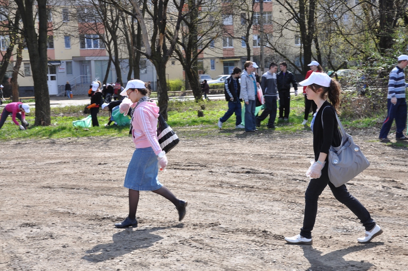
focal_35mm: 63
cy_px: 136
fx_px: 713
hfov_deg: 31.9
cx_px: 204
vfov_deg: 21.5
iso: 200
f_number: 11
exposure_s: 1/125
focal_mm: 42
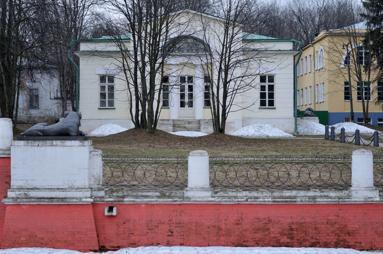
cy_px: 133
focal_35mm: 84
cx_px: 181
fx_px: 892
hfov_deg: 24.2
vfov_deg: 16.2
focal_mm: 50
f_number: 3.2
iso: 200
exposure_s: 1/400
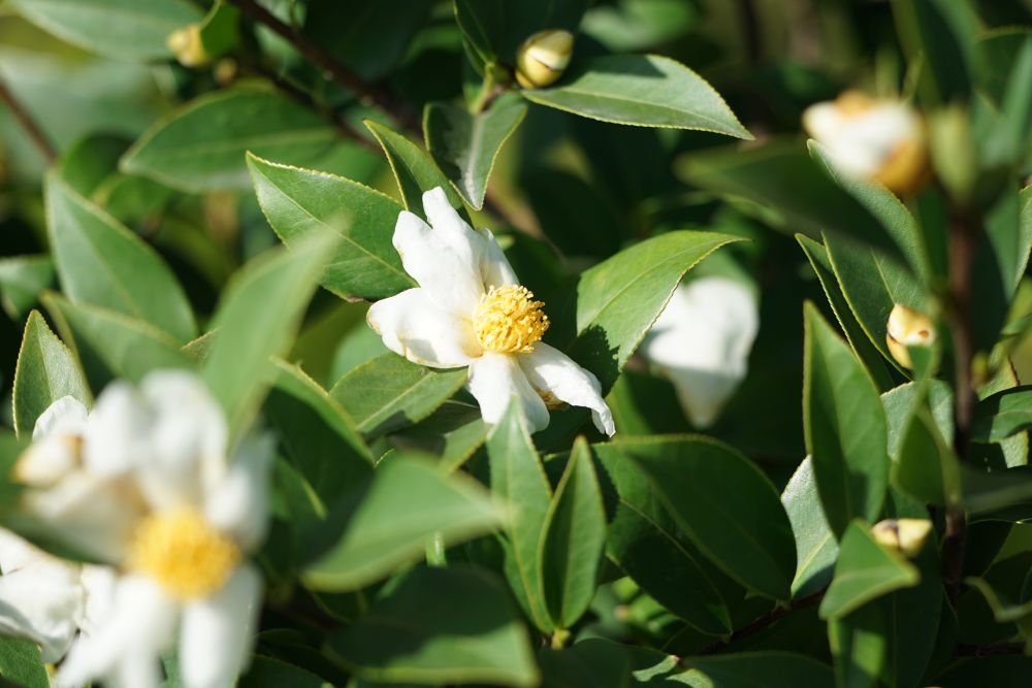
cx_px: 516
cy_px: 344
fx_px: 4816
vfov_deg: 8.2
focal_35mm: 168
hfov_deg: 12.2
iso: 125
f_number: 5.6
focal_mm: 168
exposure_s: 1/500
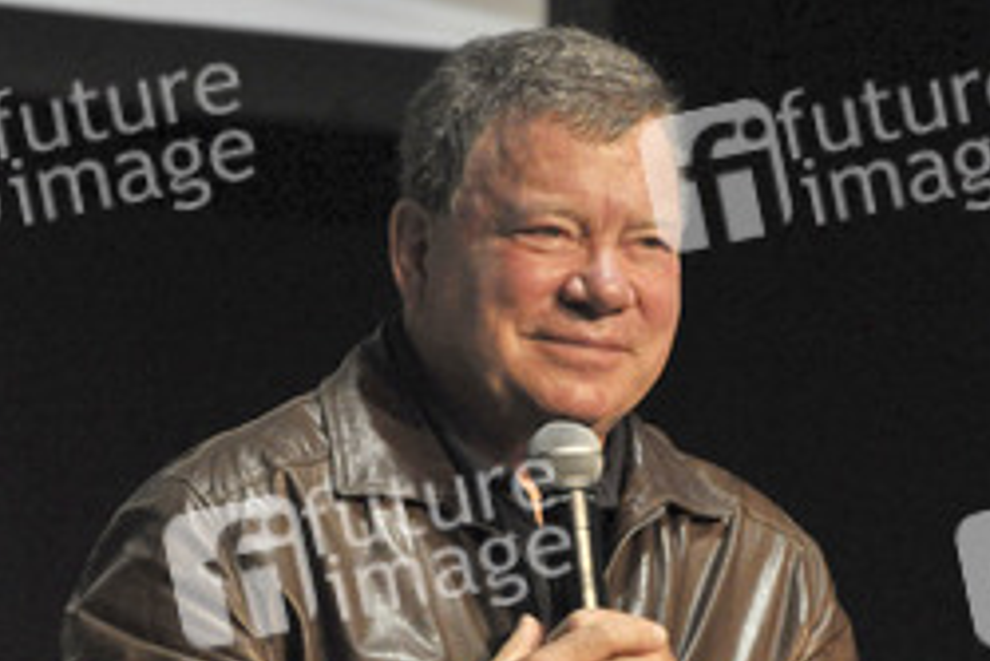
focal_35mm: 719
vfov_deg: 1.9
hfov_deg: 2.9
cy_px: 752
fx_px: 19783
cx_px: 483
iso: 3200
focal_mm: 300
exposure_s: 1/100
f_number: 5.6
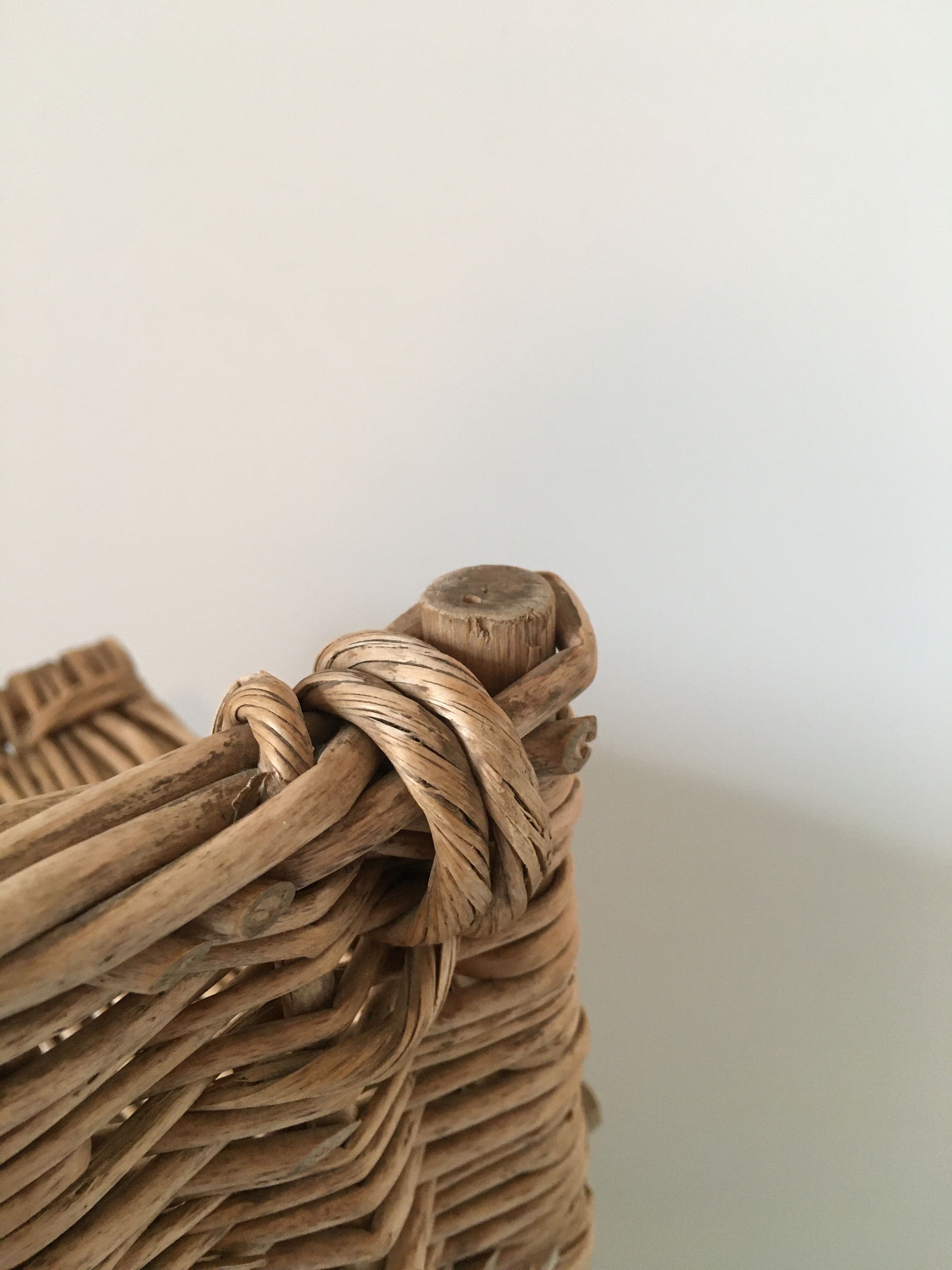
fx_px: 1063
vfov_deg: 61.7
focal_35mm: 29
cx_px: 476
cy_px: 635
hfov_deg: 48.2
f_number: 2.2
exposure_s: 1/33
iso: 200
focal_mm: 4.15
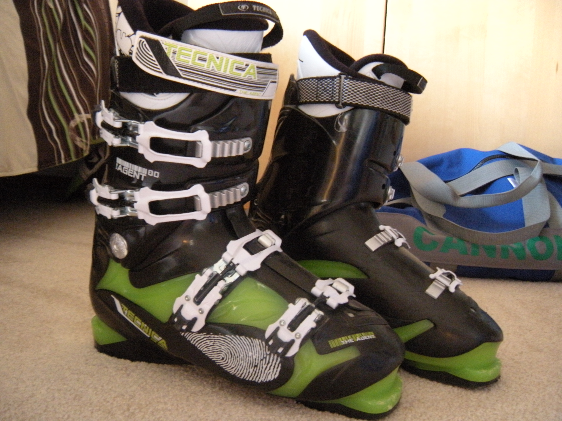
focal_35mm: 35
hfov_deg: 52.6
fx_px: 568
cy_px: 210
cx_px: 281
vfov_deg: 40.7
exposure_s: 1/8.7
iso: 411
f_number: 3.8
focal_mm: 5.9
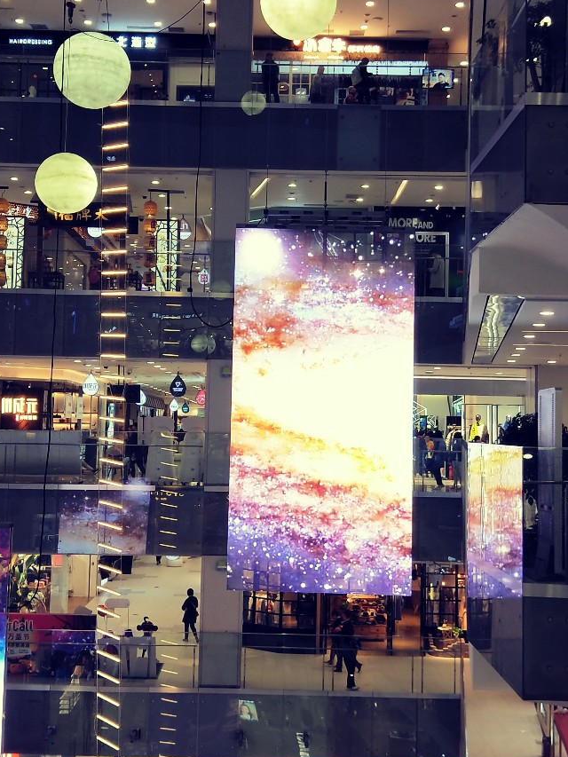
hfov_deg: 29.1
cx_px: 257
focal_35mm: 50
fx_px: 1094
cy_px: 345
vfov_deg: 38.2
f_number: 1.7
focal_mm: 4.27
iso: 71
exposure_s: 1/100
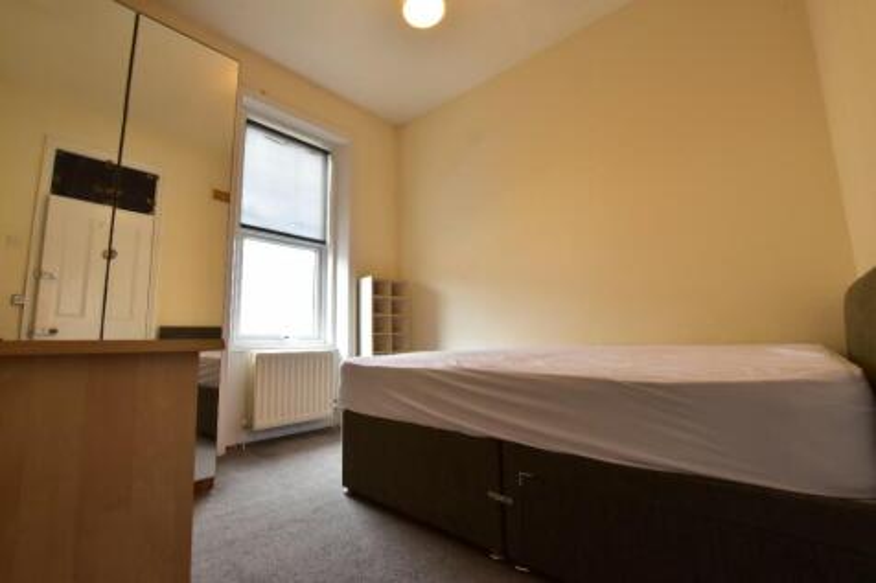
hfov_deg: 100.4
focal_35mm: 15
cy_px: 292
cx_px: 438
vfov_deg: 77.3
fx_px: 365
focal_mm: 10
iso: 800
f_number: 10
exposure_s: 1/20
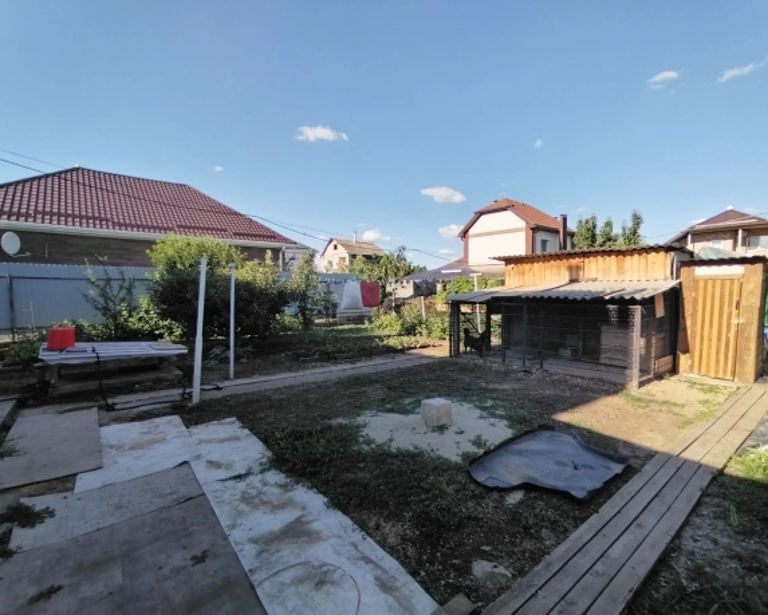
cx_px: 409
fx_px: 387
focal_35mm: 17
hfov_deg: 89.5
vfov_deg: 77.0
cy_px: 312
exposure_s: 1/342
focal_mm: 1.68
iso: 100
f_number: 2.2
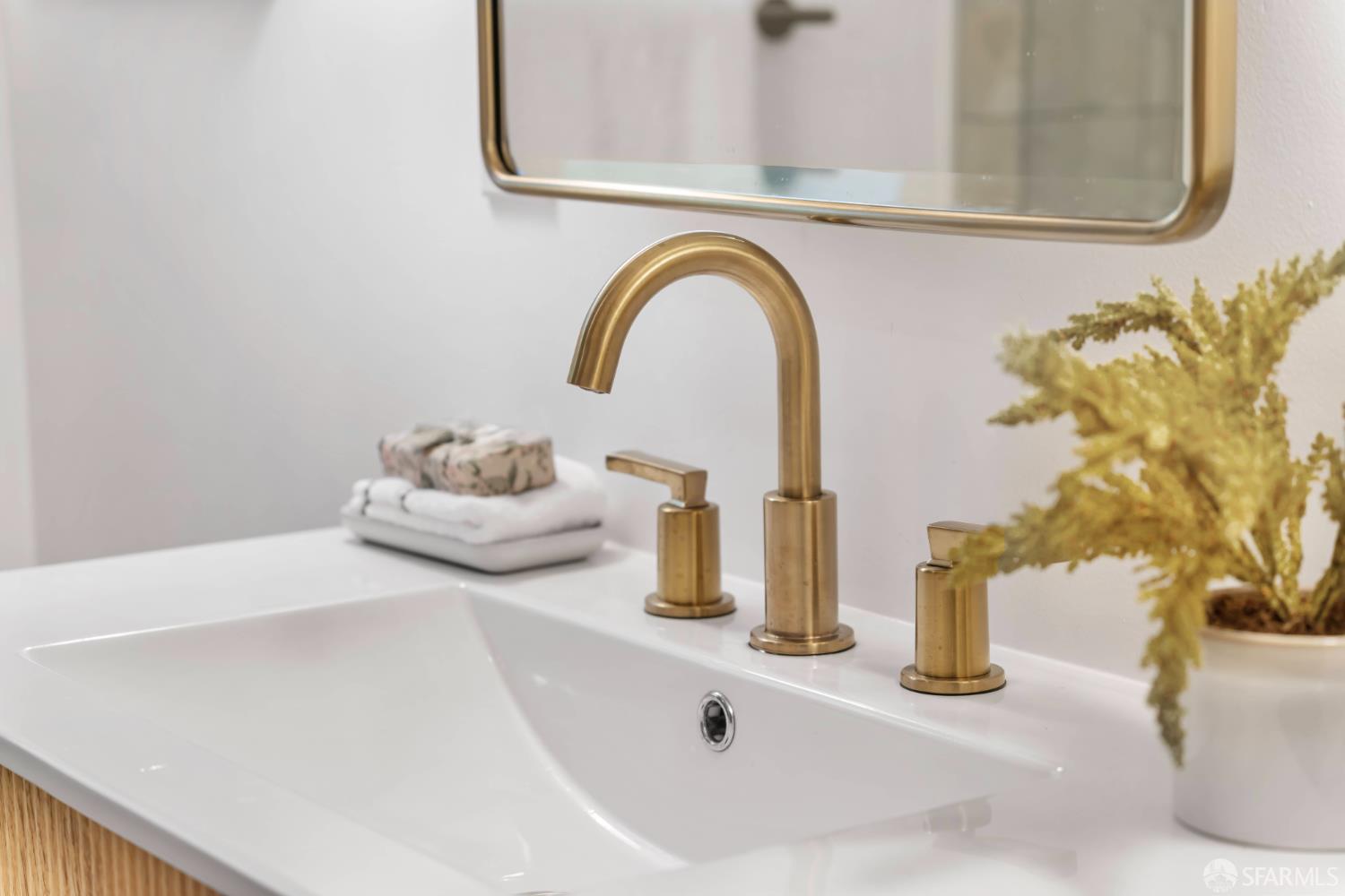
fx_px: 2503
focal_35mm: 67
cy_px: 448
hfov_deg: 30.1
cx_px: 672
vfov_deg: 20.3
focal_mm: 67
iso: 320
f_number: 4
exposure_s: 1/80
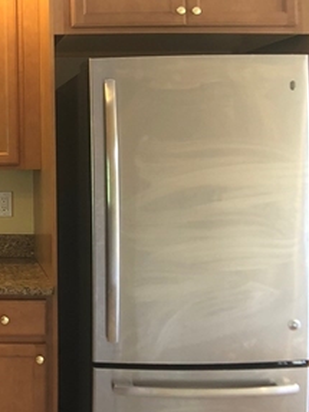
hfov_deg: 18.2
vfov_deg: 25.9
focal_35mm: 75
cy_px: 161
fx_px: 893
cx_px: -98
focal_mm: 3.99
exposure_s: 1/20
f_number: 1.8
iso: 40
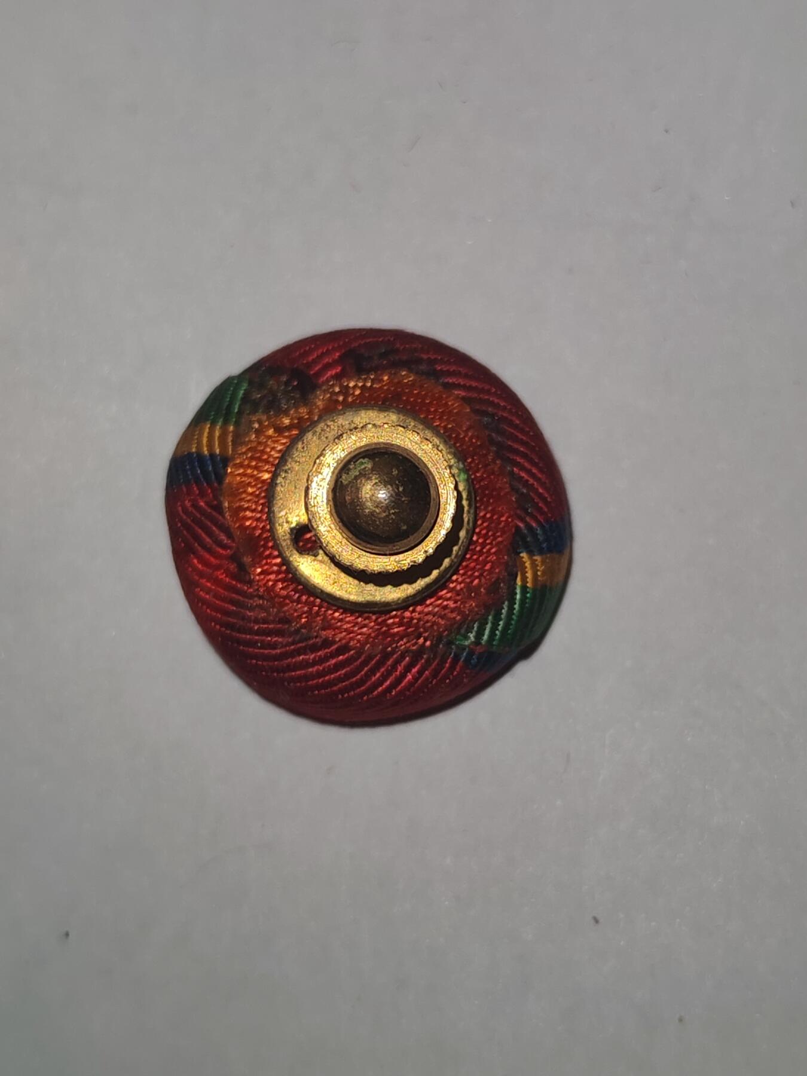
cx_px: 404
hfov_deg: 21.6
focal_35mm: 68
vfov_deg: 28.6
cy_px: 538
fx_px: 2114
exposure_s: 1/100
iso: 64
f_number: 1.95
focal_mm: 5.52
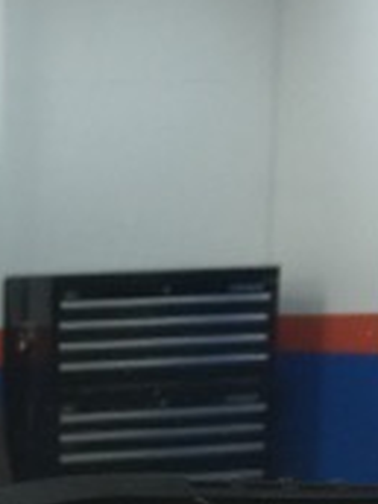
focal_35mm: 135
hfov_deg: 10.3
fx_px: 1966
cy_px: 794
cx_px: -308
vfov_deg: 13.6
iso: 50
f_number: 2.2
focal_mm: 4.15
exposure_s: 1/15
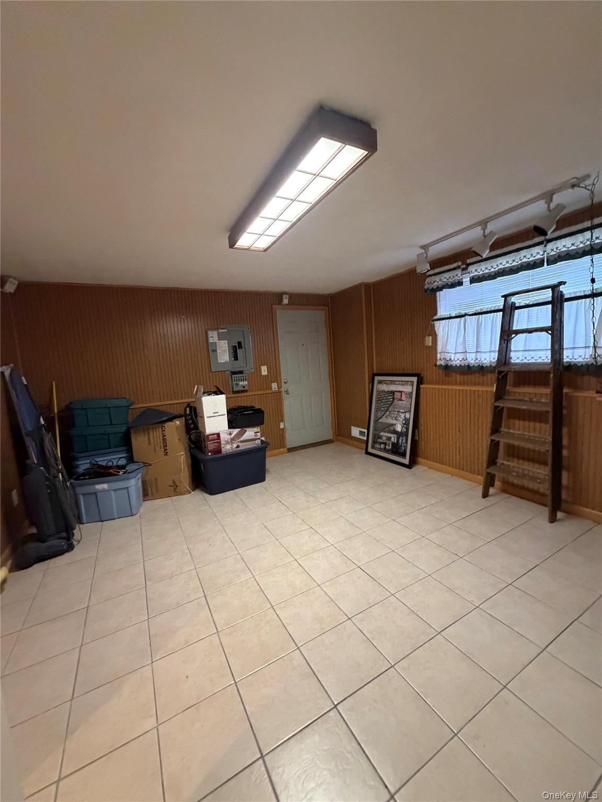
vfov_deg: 102.1
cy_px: 401
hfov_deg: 85.7
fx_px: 325
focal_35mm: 14
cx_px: 301
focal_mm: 2.22
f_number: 2.2
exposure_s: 1/60
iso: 800
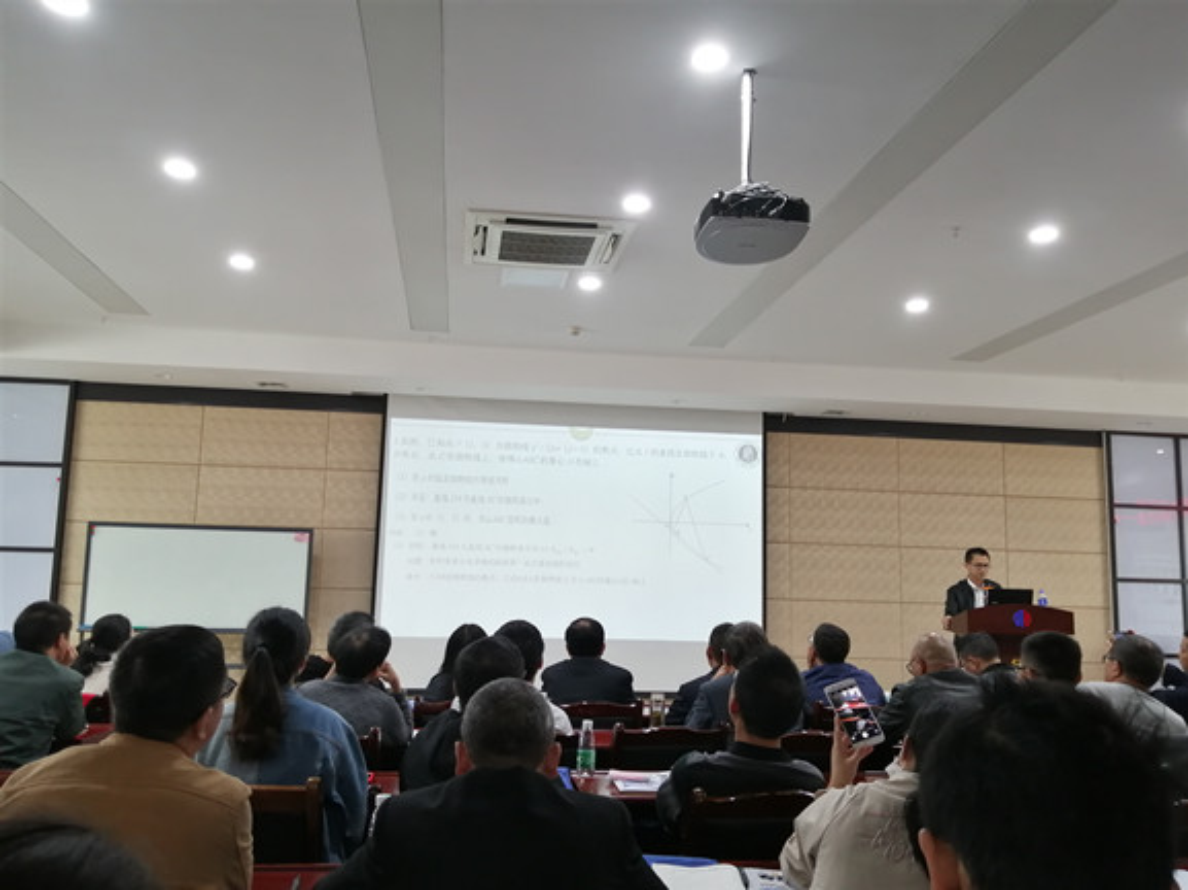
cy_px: 445
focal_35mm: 27
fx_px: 926
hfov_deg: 65.4
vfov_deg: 51.3
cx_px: 594
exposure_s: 1/33.3
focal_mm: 3.64
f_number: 1.8
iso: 100
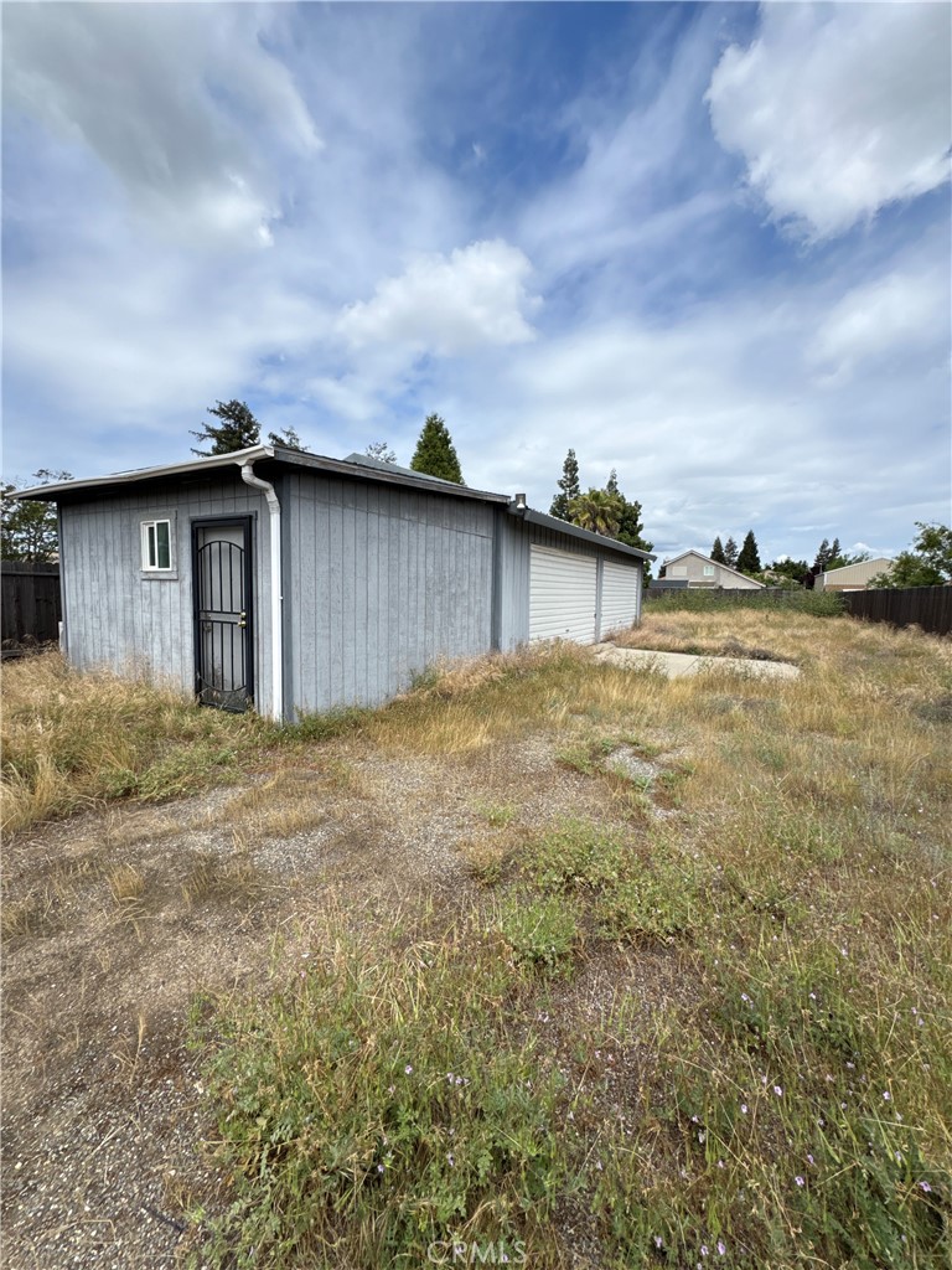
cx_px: 476
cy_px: 635
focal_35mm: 14
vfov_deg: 102.1
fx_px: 513
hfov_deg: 85.7
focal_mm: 2.22
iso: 50
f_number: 2.2
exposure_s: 1/2342
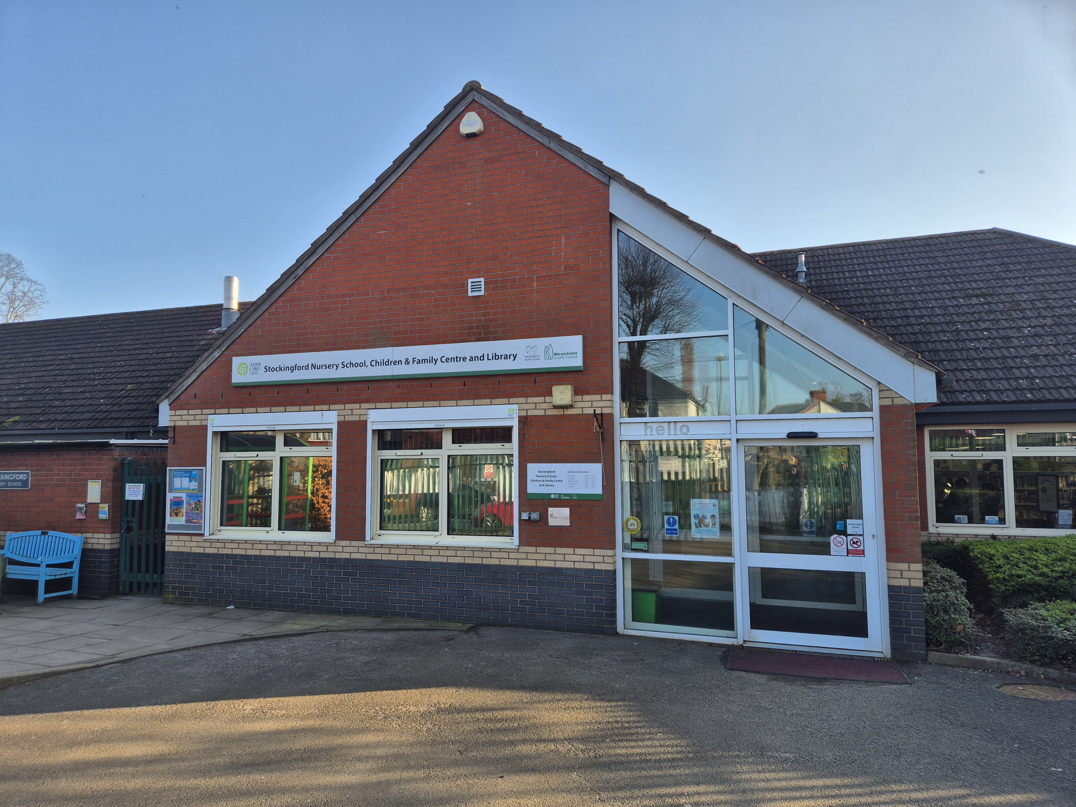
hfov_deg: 73.9
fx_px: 715
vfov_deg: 58.9
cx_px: 538
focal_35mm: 23
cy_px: 404
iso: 25
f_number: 1.8
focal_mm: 5.4
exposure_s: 1/746
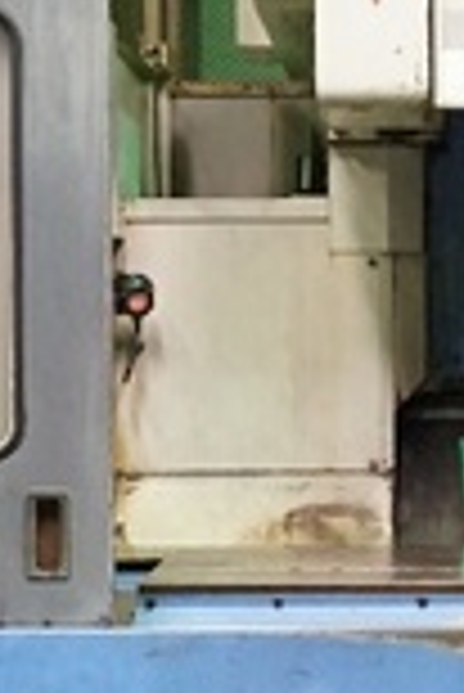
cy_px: 396
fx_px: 2160
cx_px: 464
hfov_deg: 12.1
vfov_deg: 18.2
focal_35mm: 112
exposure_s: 1/160
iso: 2500
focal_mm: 16
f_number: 3.5
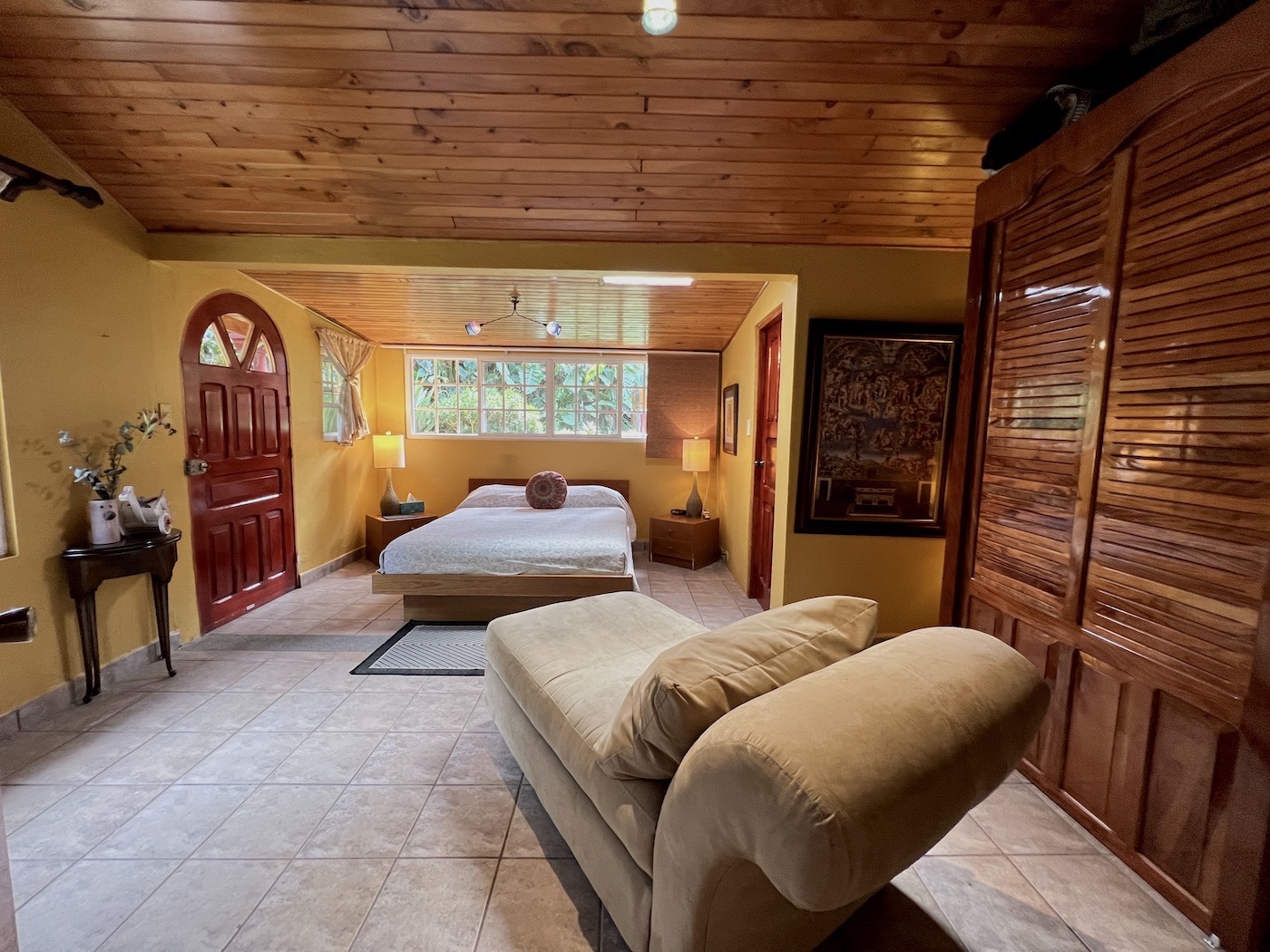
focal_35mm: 13
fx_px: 477
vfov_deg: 89.9
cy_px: 476
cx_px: 635
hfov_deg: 106.2
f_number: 1.8
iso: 250
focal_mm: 1.57
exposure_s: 1/60
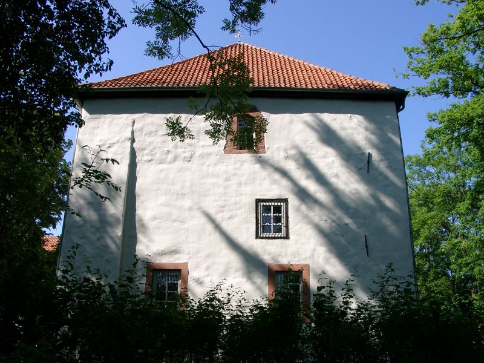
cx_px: 242
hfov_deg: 54.0
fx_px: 475
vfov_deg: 41.8
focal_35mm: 34
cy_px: 182
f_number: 4
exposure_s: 1/461
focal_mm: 7.13
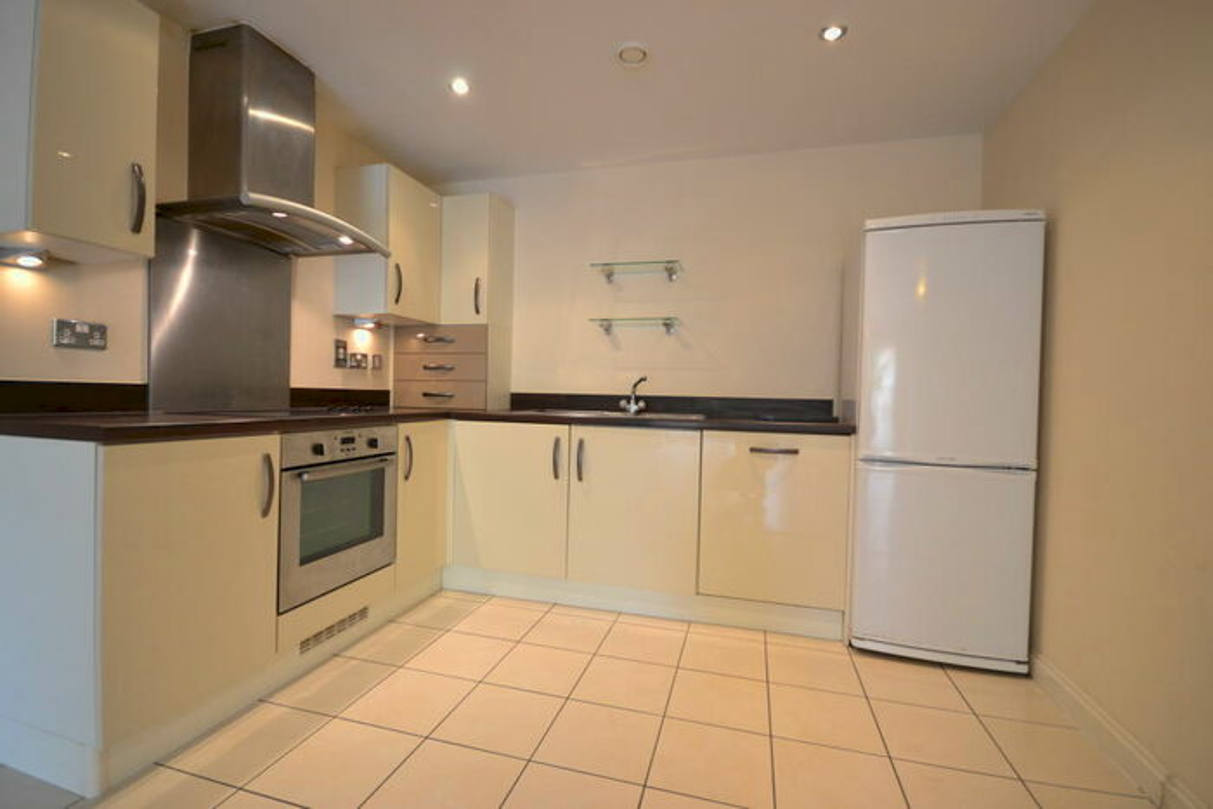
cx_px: 606
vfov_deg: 77.4
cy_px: 404
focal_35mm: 15
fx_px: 505
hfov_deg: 100.4
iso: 800
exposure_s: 1/30
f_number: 4
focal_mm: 10
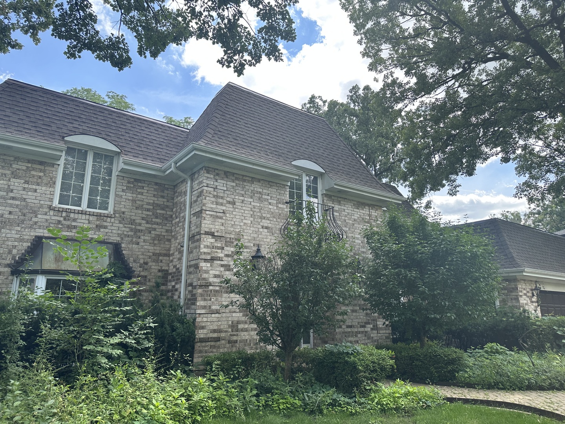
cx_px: 282
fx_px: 392
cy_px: 212
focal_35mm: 24
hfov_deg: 71.6
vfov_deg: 56.8
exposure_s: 1/1144
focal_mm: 6.86
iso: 80
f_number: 1.78
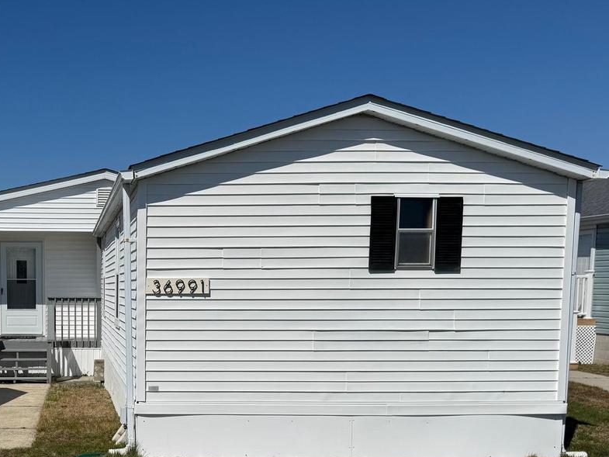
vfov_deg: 32.2
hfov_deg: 40.6
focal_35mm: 44
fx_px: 774
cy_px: 349
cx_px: 94
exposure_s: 1/12346
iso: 64
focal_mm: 6.76
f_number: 1.78
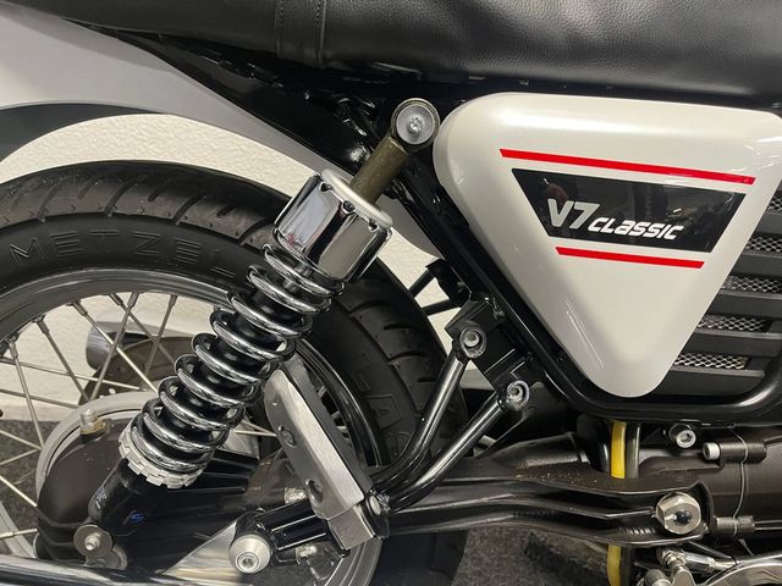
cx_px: 391
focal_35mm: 26
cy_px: 293
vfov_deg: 53.1
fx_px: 587
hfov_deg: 67.3
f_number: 1.6
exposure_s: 1/50
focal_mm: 5.1
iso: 200
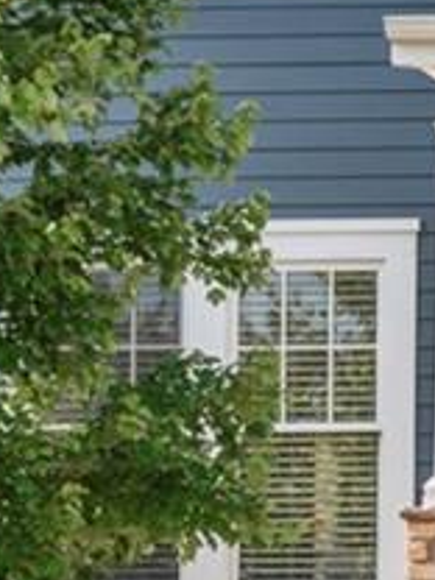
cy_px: 158
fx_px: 3971
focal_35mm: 237
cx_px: 717
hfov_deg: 6.2
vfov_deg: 8.3
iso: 400
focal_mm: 50
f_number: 1.8
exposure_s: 1/8000
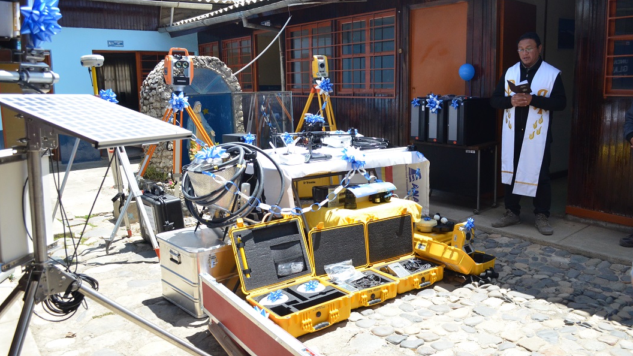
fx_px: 487
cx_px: 323
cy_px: 172
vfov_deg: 40.2
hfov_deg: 66.1
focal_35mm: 29
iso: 1250
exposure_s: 1/2500
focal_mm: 18
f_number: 5
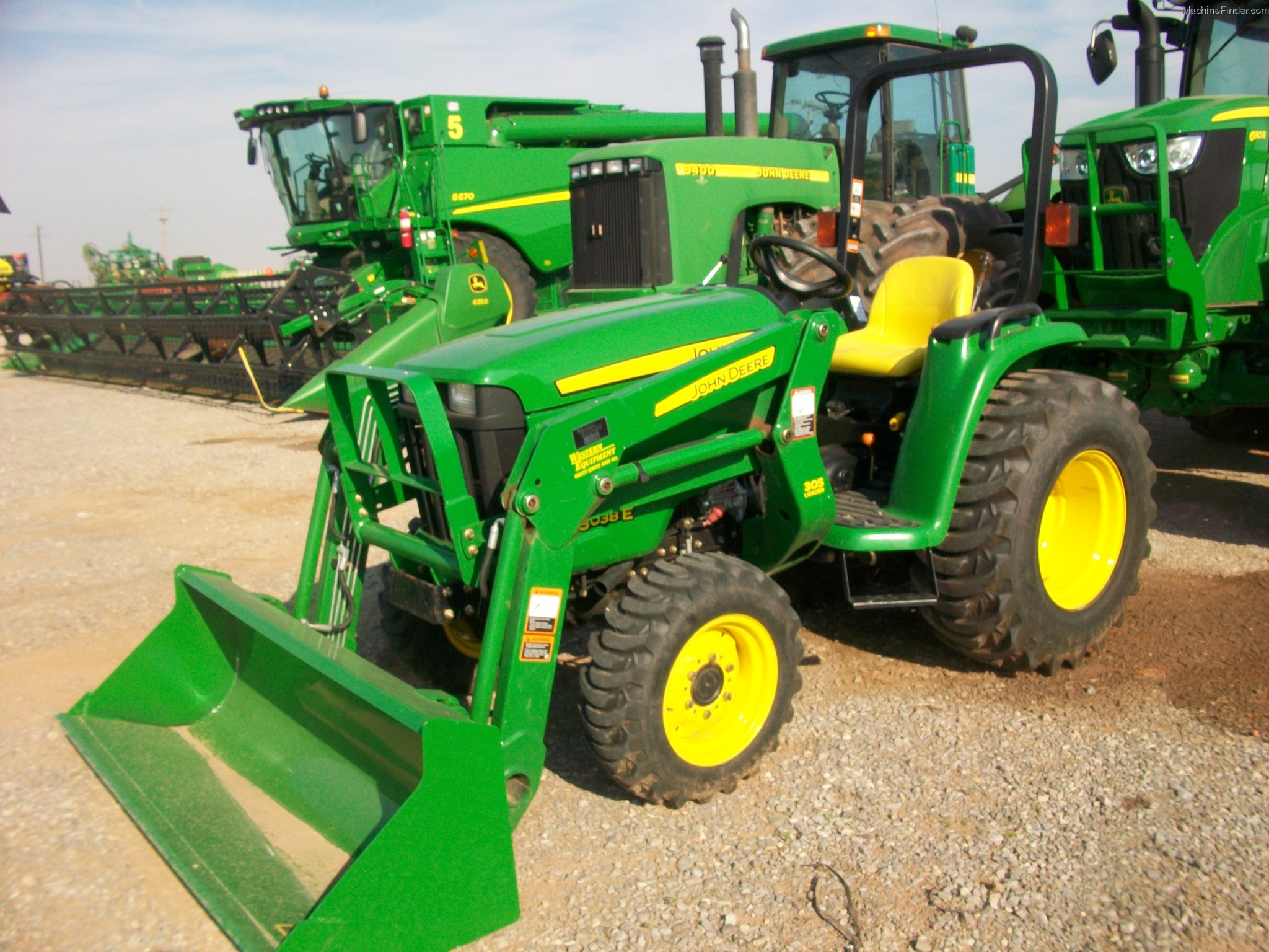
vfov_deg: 44.2
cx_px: 634
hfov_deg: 56.8
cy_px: 476
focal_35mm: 32
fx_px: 1173
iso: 64
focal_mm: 5.7
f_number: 5.5
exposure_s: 1/250
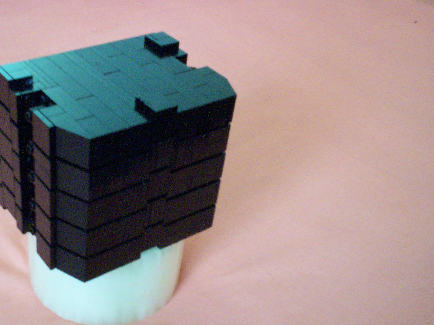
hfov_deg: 38.5
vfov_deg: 29.7
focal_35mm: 49
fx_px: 614
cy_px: 167
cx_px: 150
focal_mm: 5.9
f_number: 4.5
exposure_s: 1/8
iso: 359
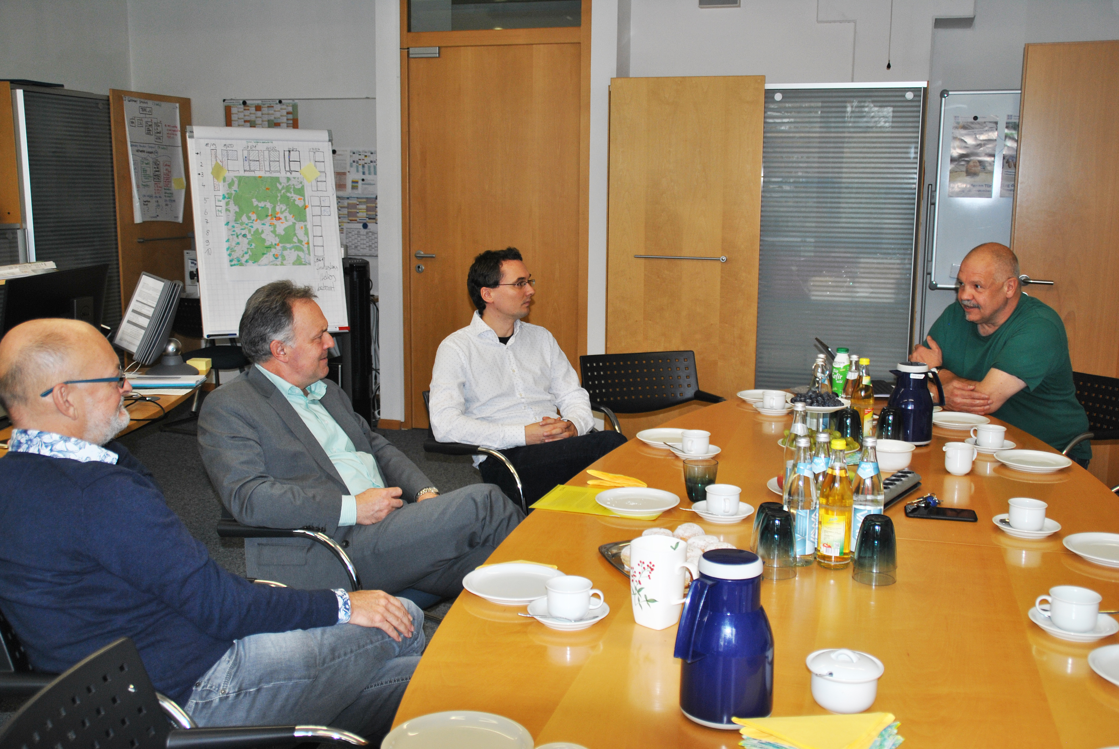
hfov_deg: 51.2
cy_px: 374
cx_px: 560
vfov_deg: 35.6
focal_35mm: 38
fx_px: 1167
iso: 200
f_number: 3.8
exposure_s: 1/60
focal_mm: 25
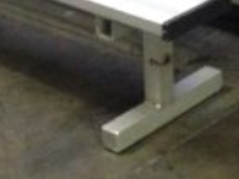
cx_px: 126
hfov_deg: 12.7
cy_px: -27
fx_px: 1076
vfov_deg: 9.4
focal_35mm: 156
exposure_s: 1/15
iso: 800
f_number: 2.4
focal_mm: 4.28
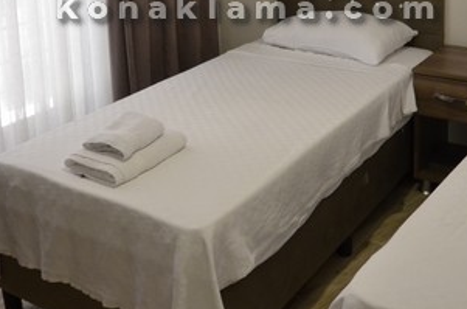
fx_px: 660
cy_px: -17
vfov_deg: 24.8
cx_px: 242
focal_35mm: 51
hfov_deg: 39.0
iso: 800
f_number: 4
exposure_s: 1/60
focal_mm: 10
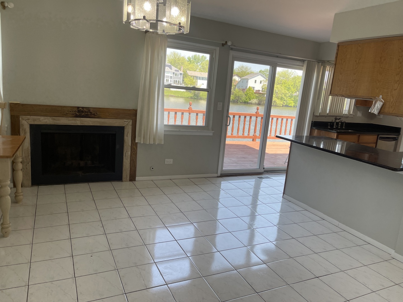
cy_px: 151
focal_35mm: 25
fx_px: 291
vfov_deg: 54.9
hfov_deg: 69.4
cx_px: 202
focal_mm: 5.1
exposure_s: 1/203
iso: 32
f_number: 1.6
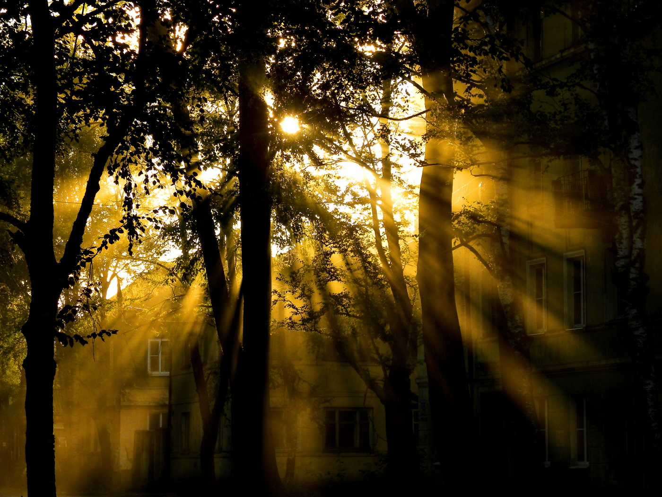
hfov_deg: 13.7
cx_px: 331
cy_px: 248
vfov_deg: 10.3
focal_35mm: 144
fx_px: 2754
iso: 64
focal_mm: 25.7
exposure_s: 1/134
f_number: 4.5
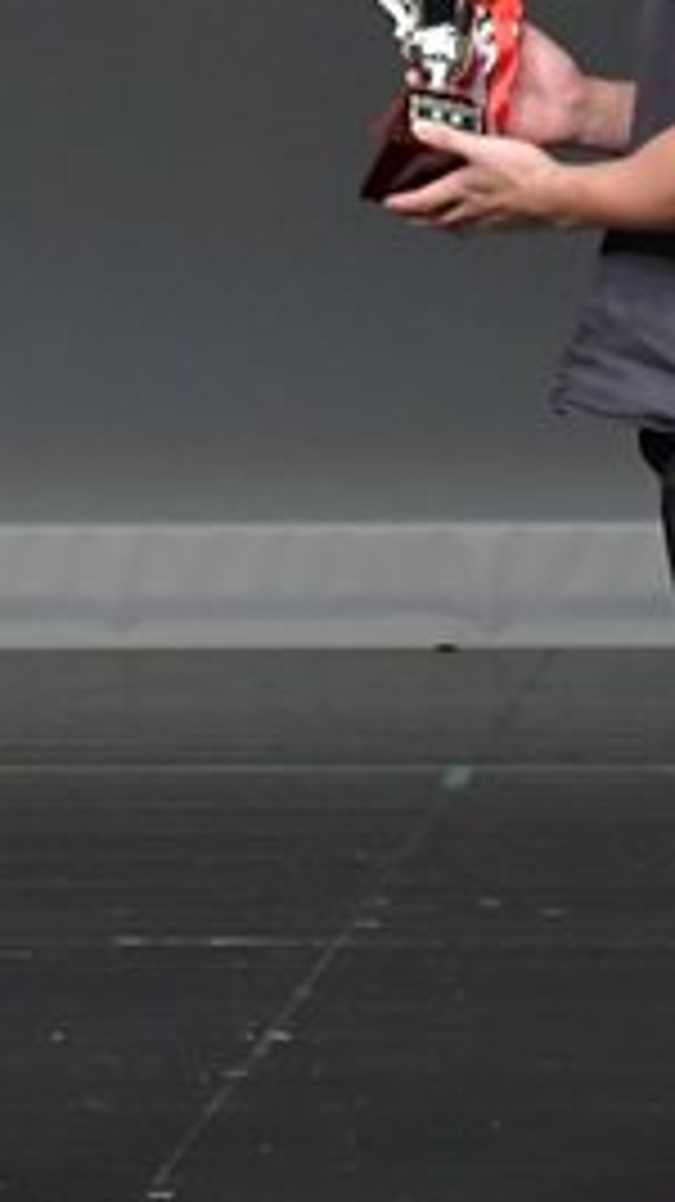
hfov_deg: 1.3
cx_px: 335
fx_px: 30480
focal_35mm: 957
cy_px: 482
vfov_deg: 2.3
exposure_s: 1/400
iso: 4000
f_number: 5.6
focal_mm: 210
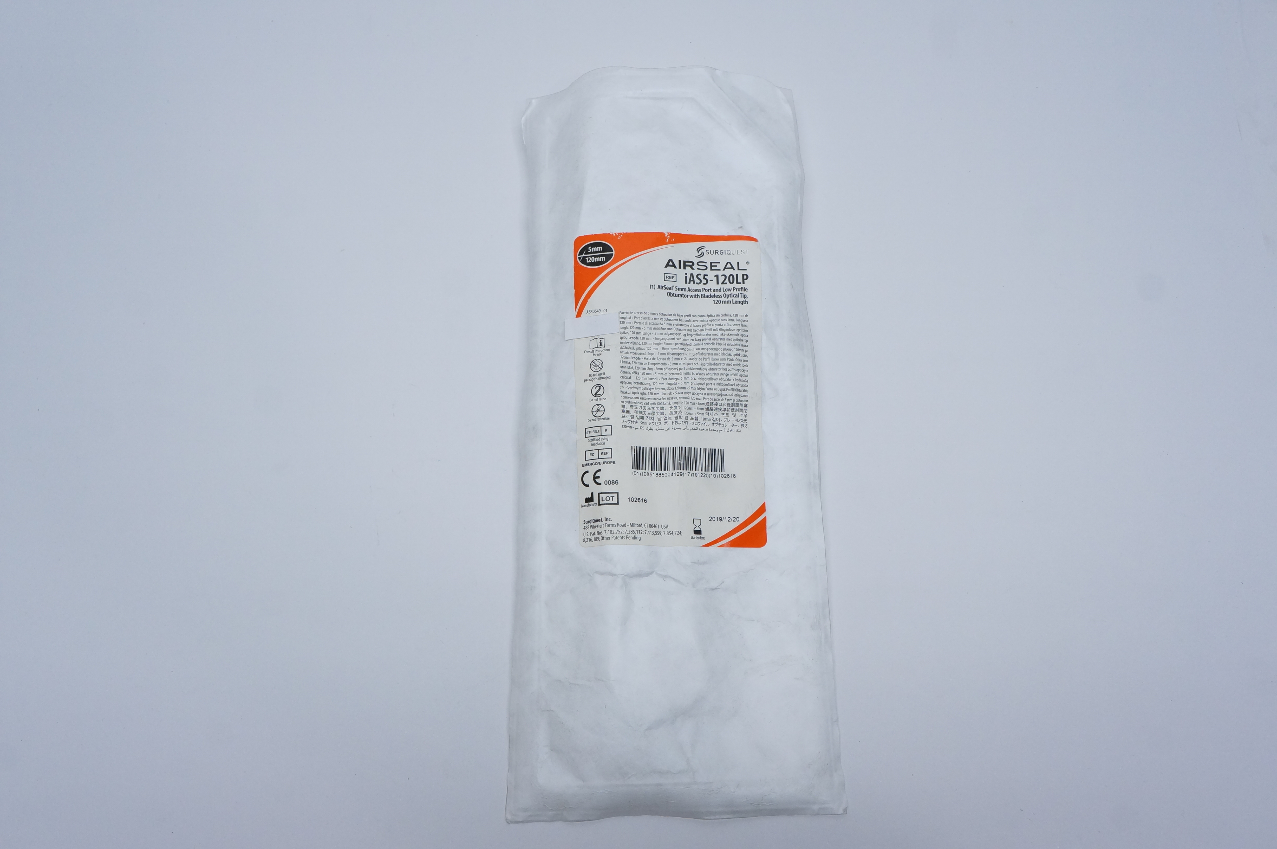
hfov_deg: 49.6
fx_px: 1382
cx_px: 638
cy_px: 424
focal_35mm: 39
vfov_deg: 34.1
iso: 800
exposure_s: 1/100
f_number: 7.1
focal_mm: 26
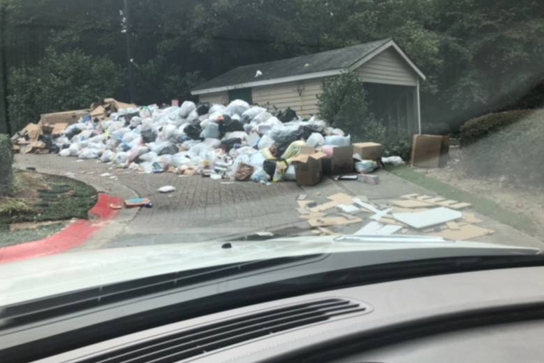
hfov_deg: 61.9
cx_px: 268
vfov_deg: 43.6
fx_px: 453
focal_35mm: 30
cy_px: 163
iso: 20
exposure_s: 1/432
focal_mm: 3.99
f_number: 1.8
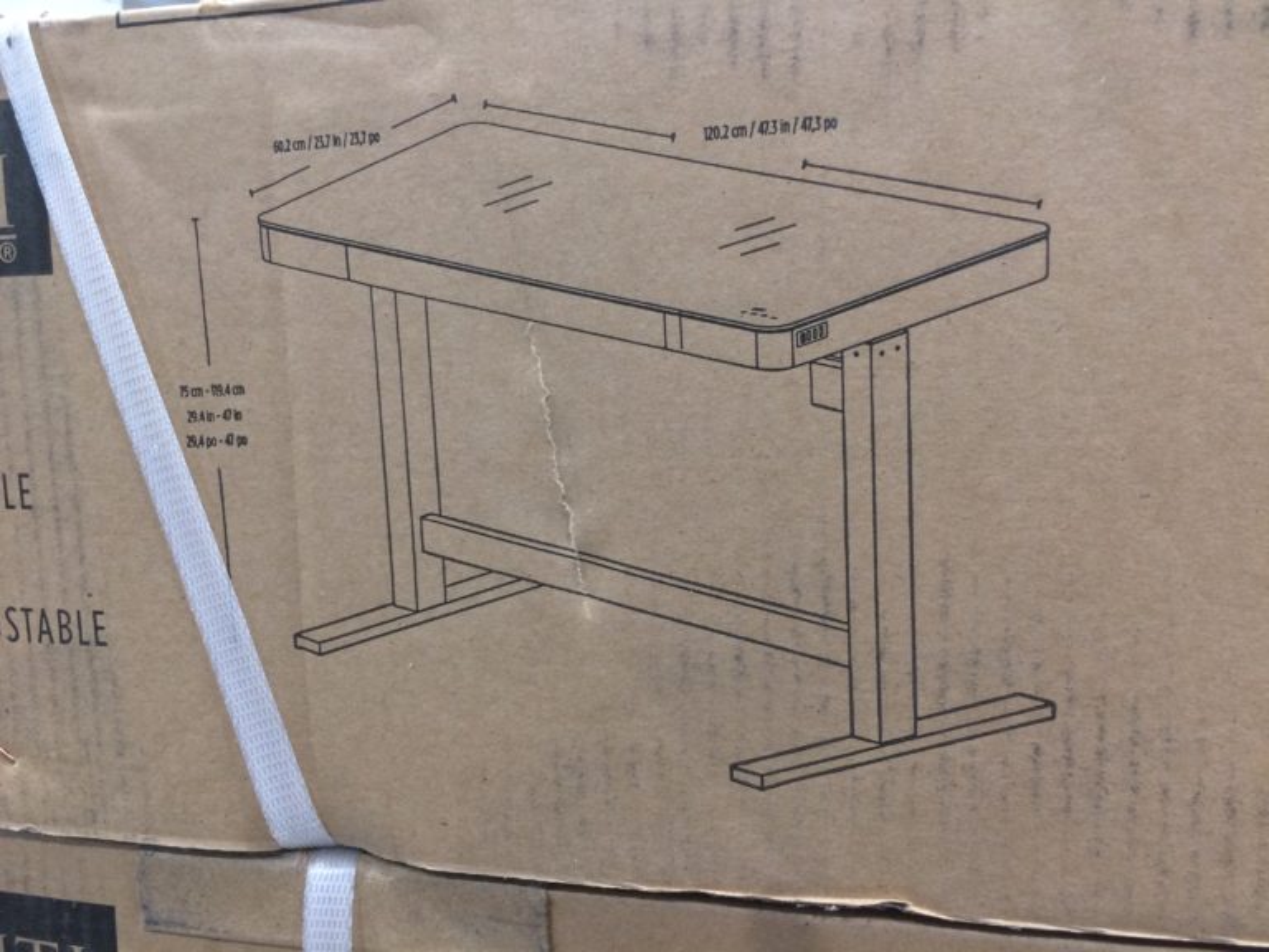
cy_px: 476
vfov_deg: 48.2
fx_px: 1063
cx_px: 634
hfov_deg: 61.7
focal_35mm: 29
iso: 125
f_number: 2.2
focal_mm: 4.15
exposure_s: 1/30
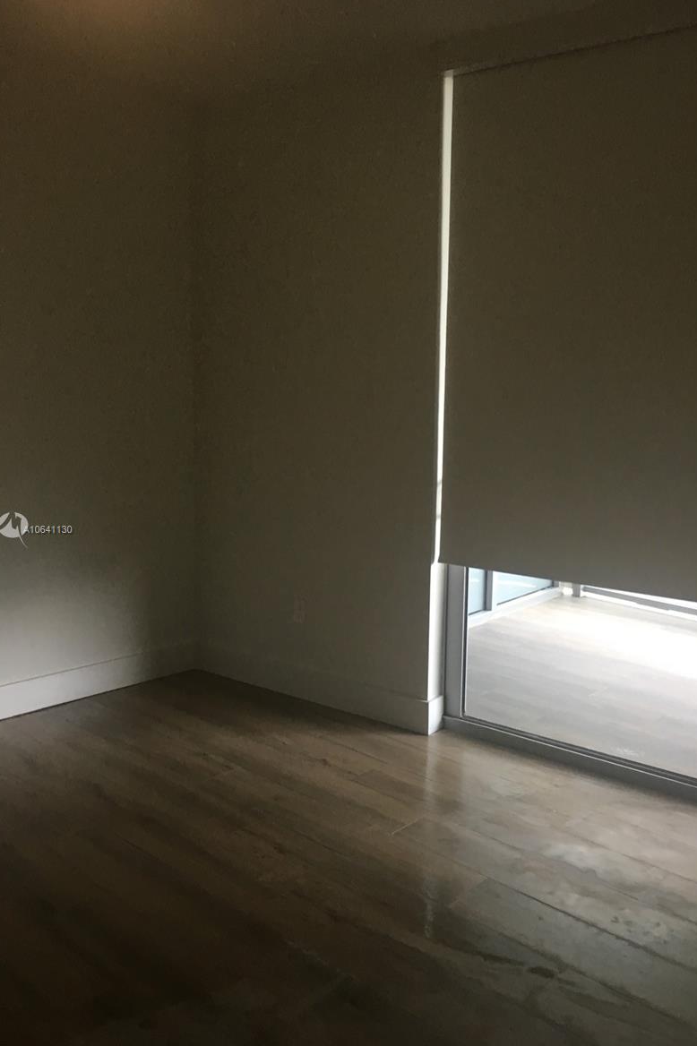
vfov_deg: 60.3
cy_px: 530
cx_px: 396
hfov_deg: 42.2
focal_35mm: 31
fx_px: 901
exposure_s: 1/30
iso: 64
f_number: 2.2
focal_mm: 4.15
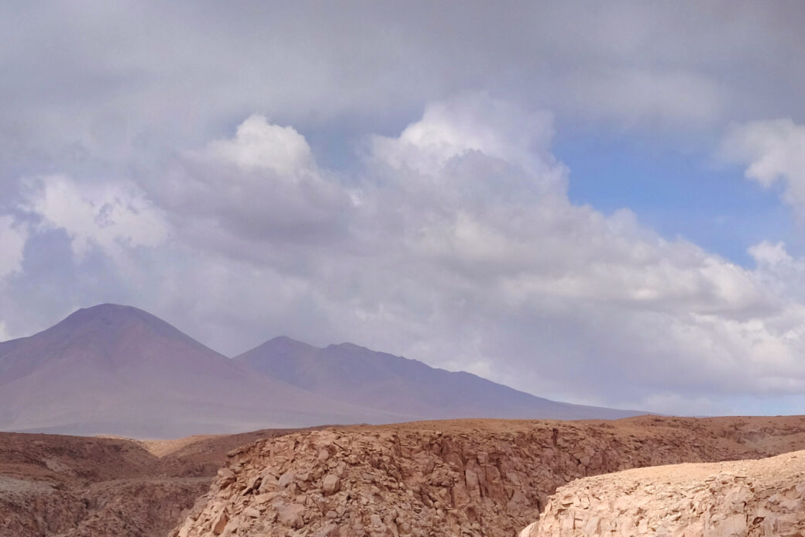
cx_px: 427
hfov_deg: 12.5
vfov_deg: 8.3
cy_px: 614
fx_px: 3667
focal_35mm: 164
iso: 200
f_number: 9
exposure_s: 1/400
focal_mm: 47
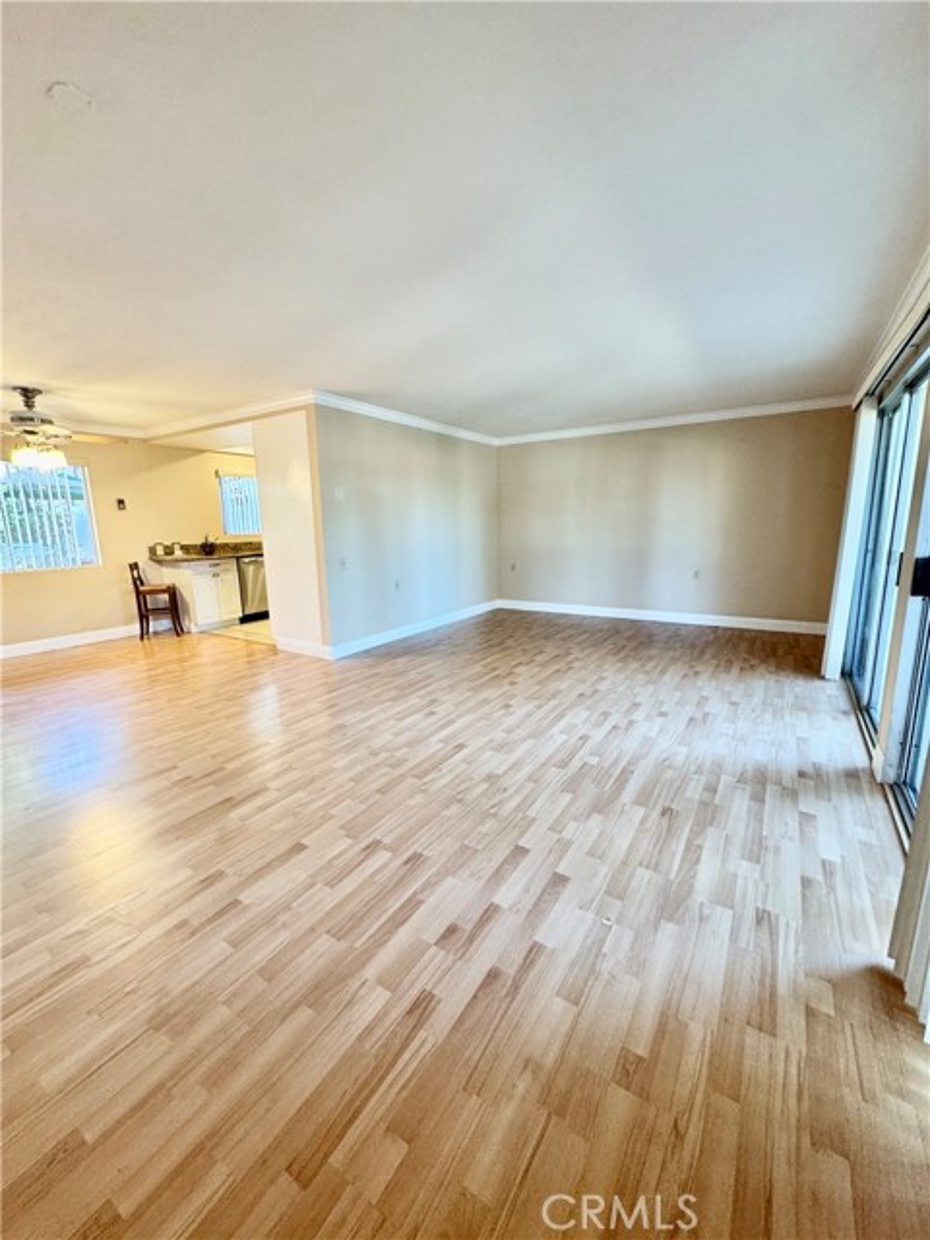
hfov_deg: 85.7
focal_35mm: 14
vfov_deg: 102.1
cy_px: 620
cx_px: 465
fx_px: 502
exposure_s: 1/60
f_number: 2.2
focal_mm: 2.22
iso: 200
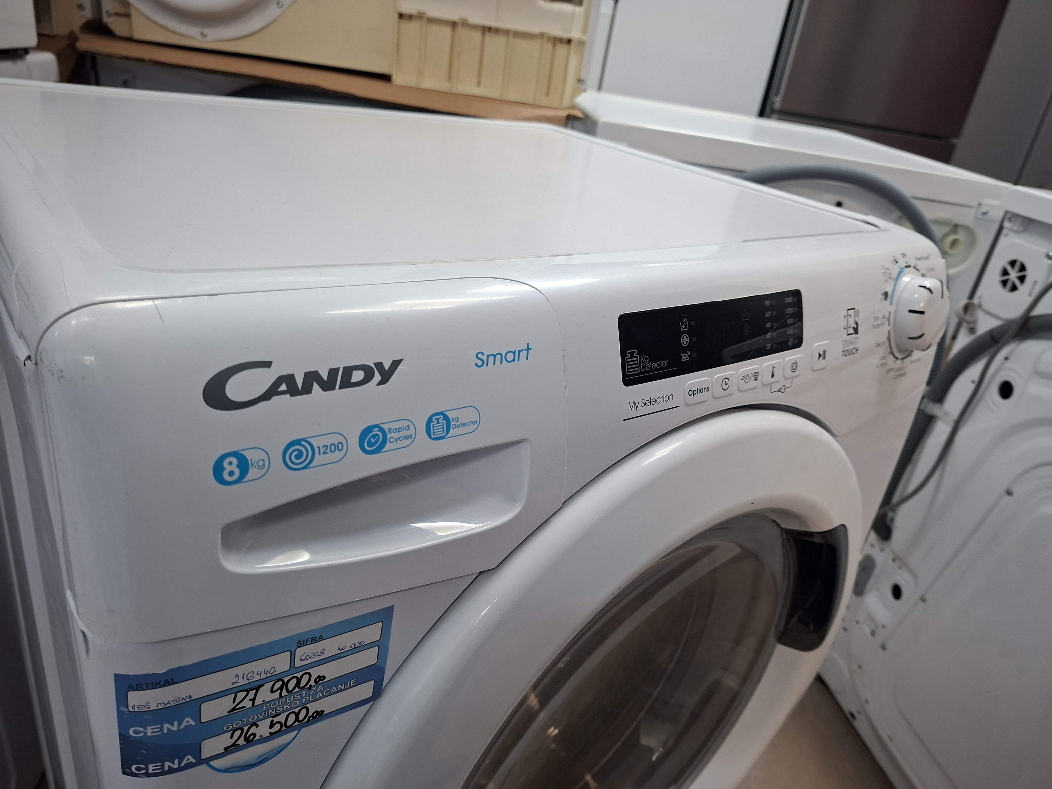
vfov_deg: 58.9
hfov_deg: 73.9
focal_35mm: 23
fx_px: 699
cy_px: 394
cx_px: 526
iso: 200
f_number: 1.8
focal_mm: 5.54
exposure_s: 1/50
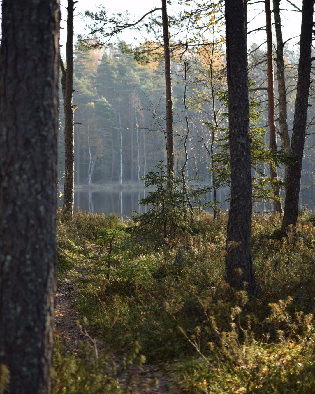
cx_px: 107
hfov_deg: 20.4
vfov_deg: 25.5
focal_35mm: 75
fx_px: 871
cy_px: 199
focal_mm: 35
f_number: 1.8
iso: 100
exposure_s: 1/640
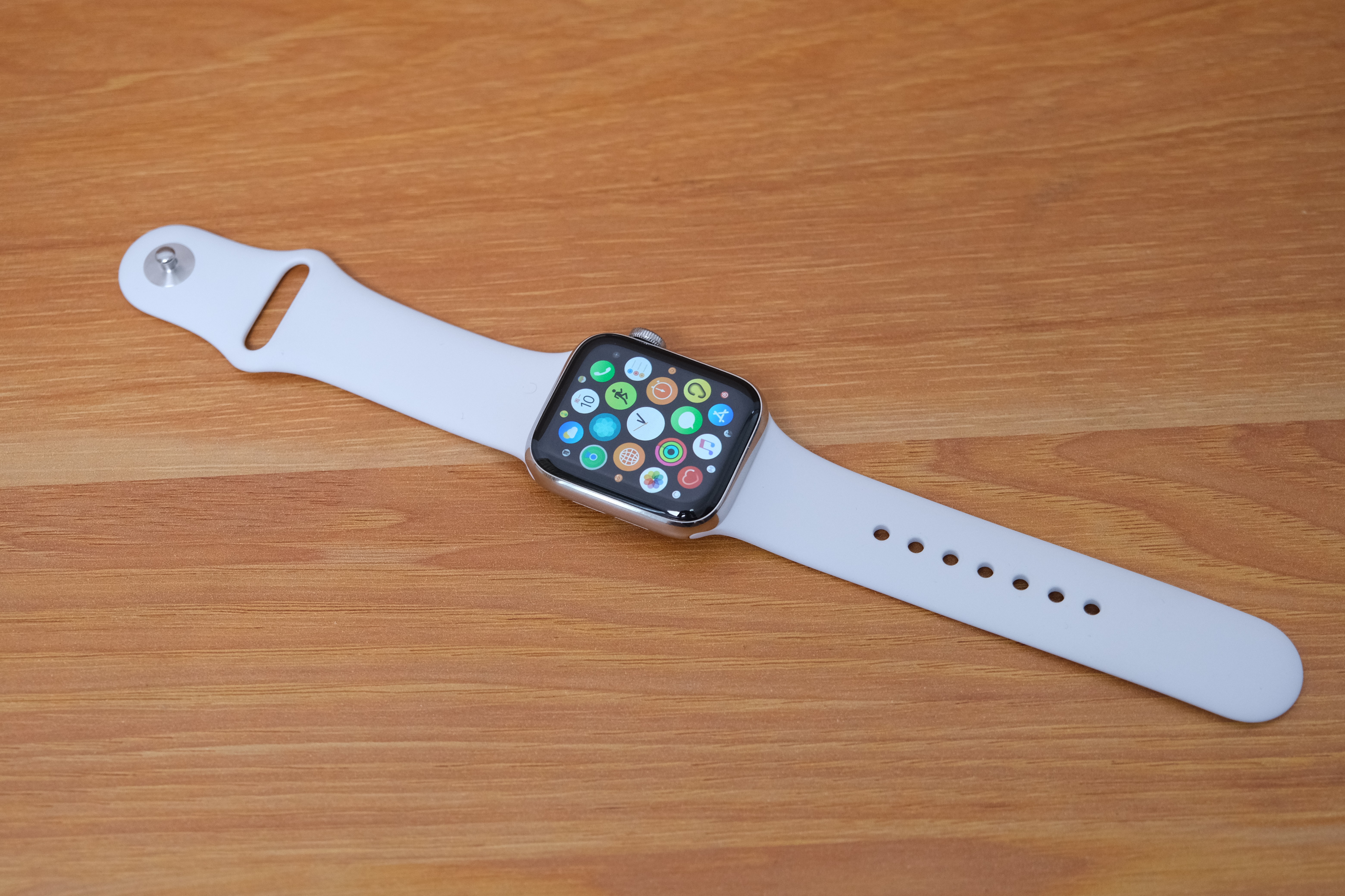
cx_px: 672
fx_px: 2316
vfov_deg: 21.9
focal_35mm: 62
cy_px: 448
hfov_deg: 32.4
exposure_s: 1/250
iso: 1600
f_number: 4
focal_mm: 41.1
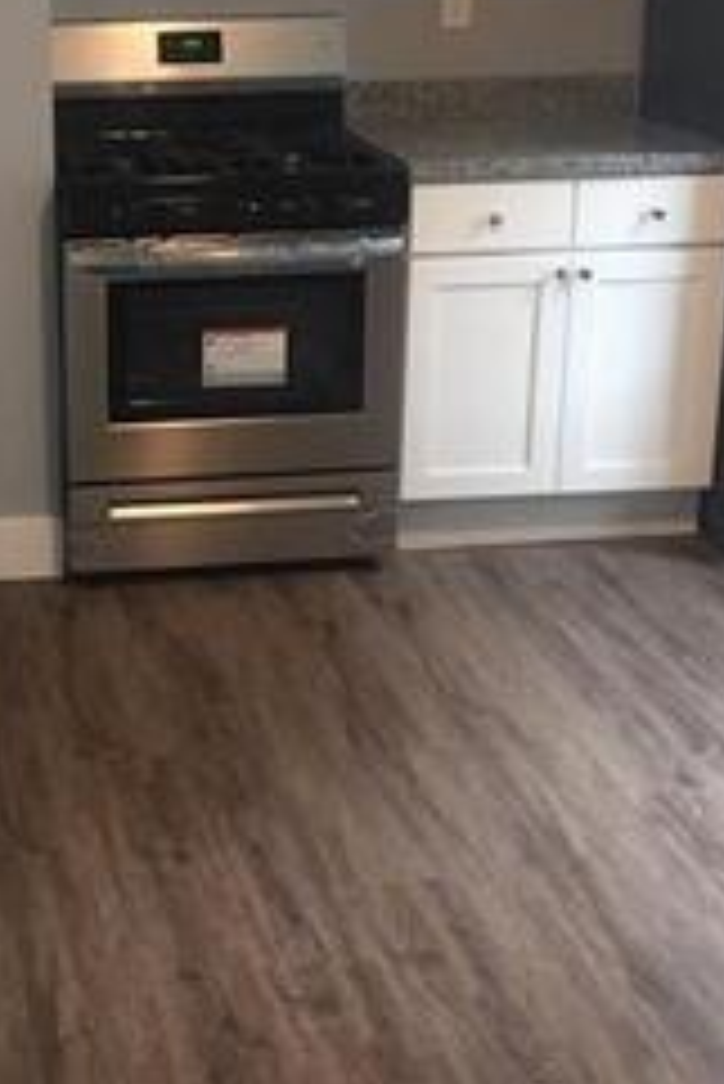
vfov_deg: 33.1
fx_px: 1807
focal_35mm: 60
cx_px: 40
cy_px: 369
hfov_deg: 22.0
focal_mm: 4.15
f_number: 2.2
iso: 125
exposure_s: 1/30
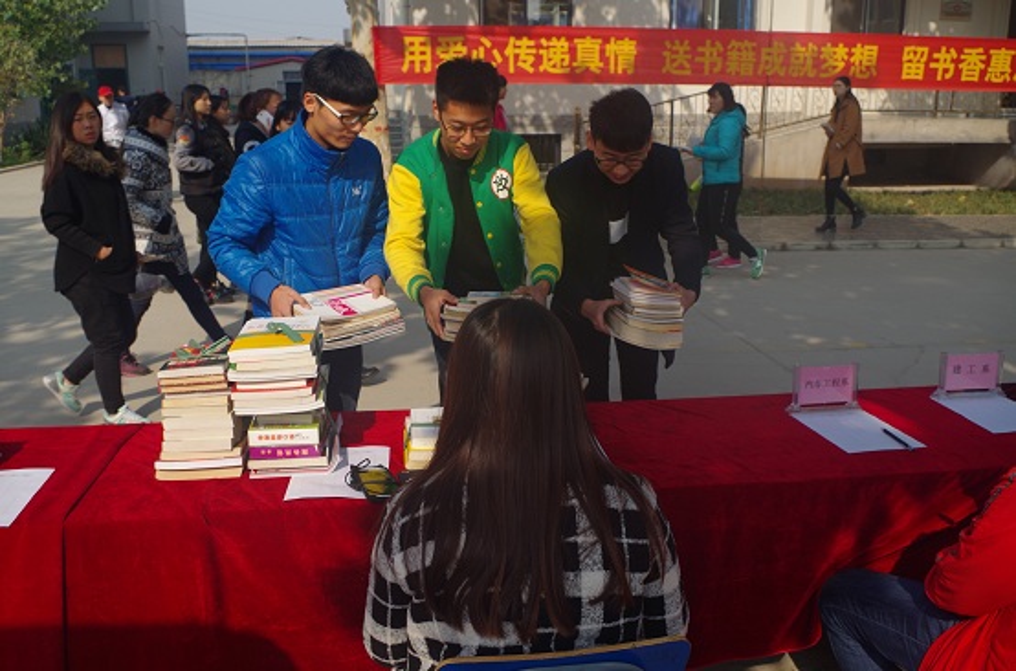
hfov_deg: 60.4
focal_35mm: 31
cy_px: 336
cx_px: 508
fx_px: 872
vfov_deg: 42.1
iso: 100
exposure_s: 1/320
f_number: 5
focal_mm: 21.25
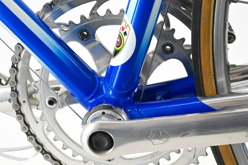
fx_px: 647
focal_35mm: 94
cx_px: 104
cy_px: 83
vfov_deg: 14.5
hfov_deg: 21.7
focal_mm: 70
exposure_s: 1/640
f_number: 20
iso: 40000
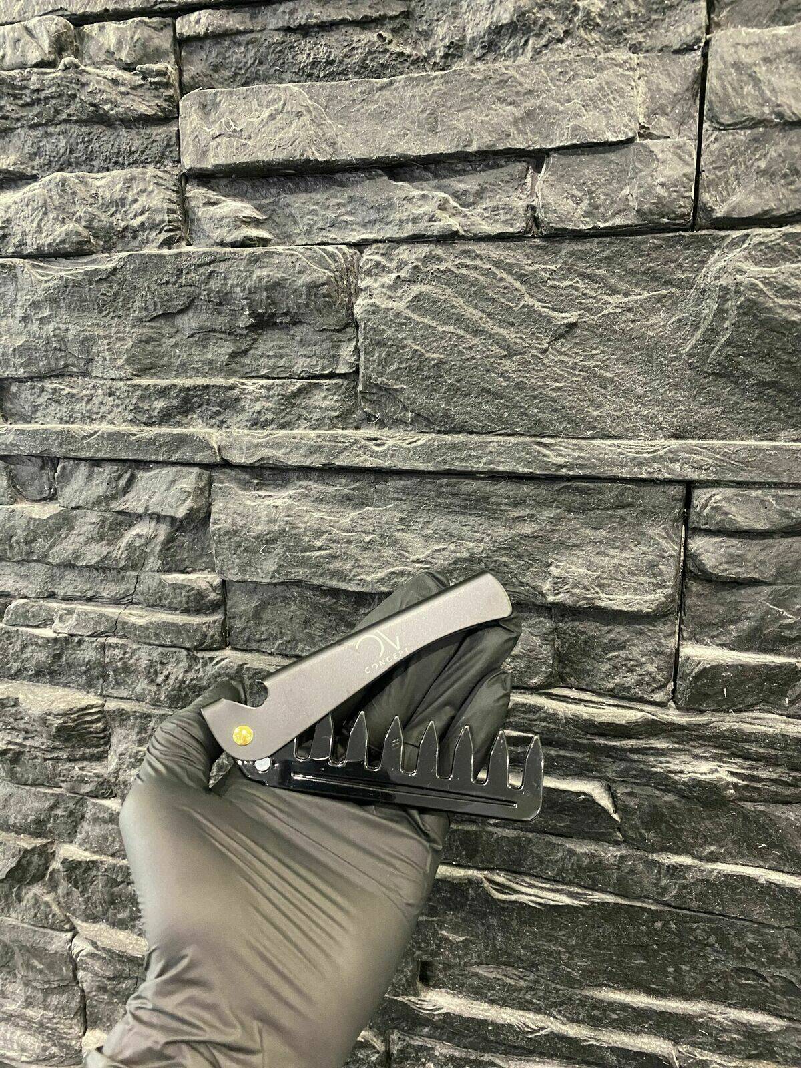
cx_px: 400
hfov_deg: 53.1
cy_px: 534
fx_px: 802
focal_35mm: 26
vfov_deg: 67.3
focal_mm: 4.25
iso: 500
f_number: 1.8
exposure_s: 1/33
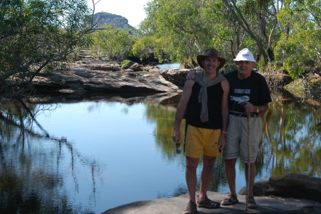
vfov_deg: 21.5
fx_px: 561
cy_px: 107
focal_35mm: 63
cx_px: 160
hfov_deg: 31.9
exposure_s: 1/1000
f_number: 5.6
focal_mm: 42
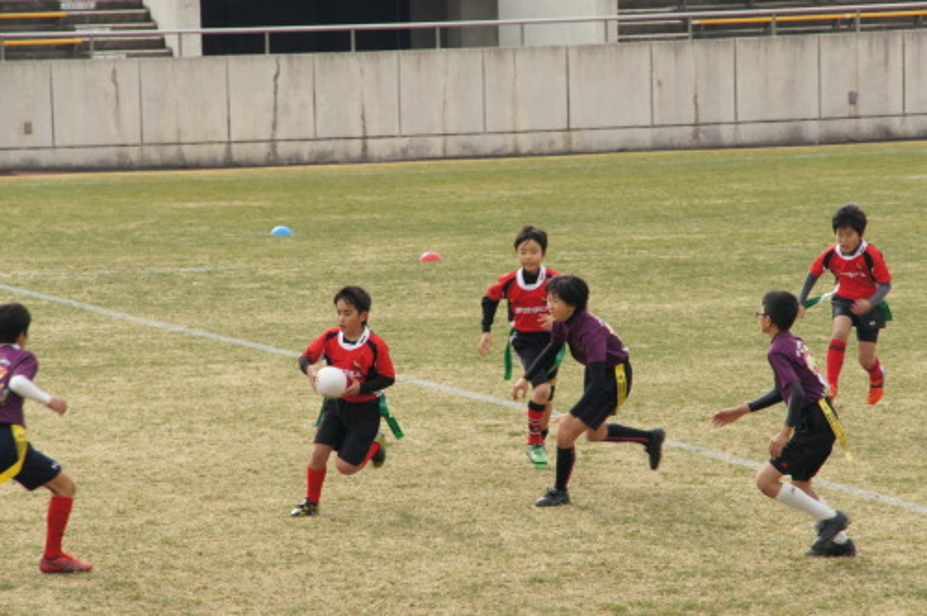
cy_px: 308
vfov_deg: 4.6
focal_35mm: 300
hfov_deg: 6.9
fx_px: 7715
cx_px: 464
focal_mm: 200
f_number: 16
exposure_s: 1/160
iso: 320
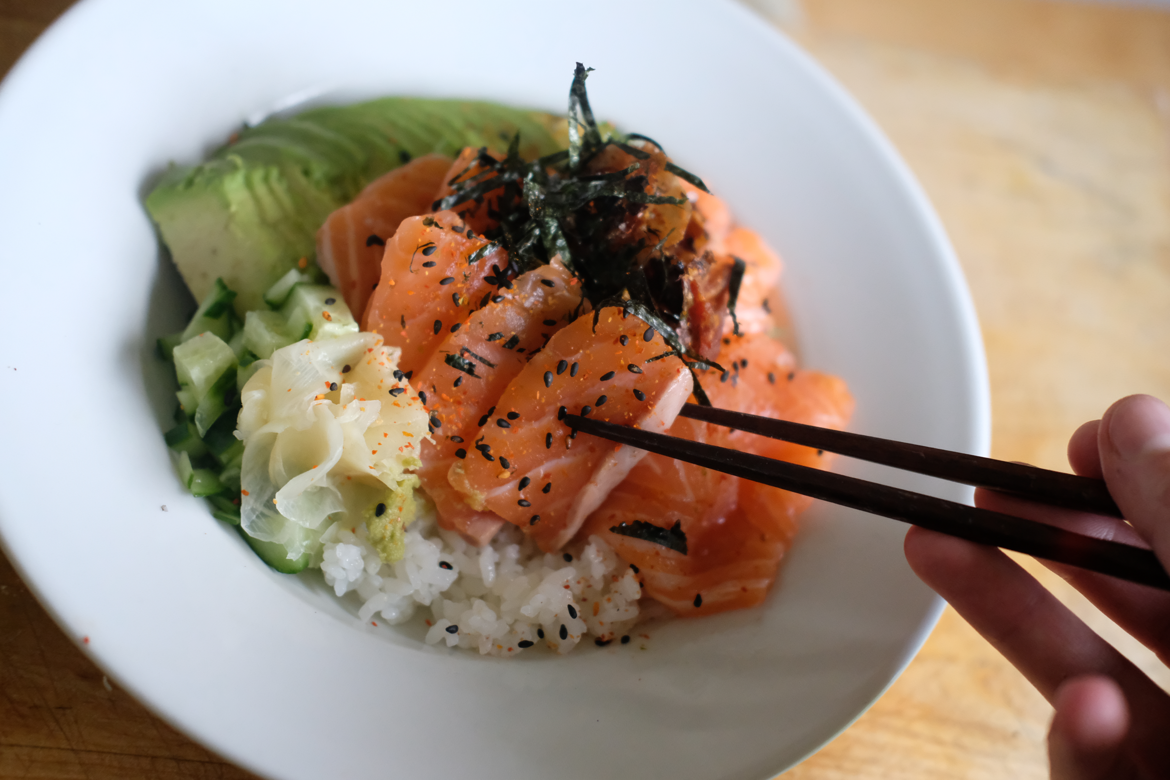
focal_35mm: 53
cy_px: 390
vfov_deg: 25.5
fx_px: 1722
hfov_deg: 37.5
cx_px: 585
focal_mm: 35
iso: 4000
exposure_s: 1/320
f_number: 2
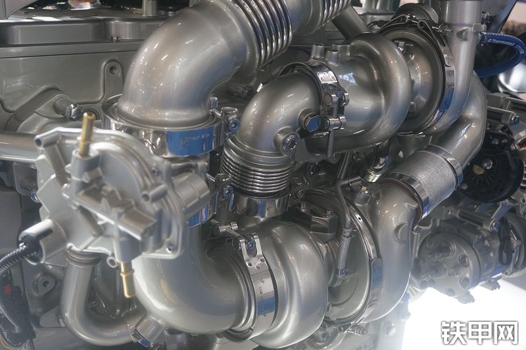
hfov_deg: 46.4
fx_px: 614
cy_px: 175
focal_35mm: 42
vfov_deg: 31.9
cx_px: 263
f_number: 4.5
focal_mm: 28
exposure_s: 1/60
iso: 640
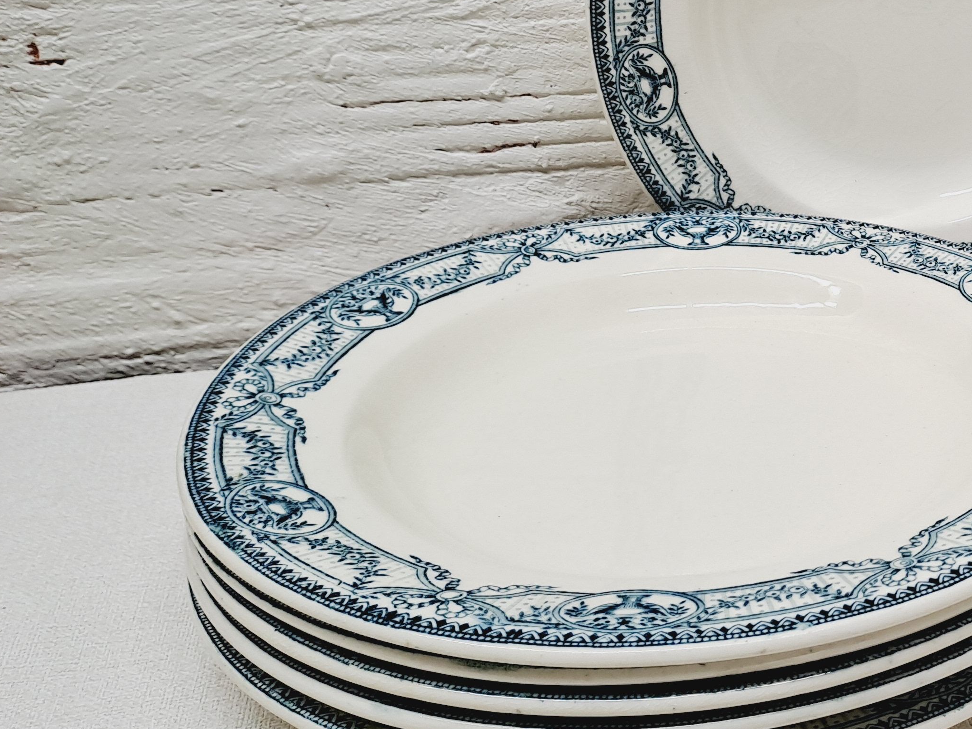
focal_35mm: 49
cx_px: 947
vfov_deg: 28.8
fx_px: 1376
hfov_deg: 35.6
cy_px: 116
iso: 50
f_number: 1.8
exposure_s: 1/100
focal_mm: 4.65
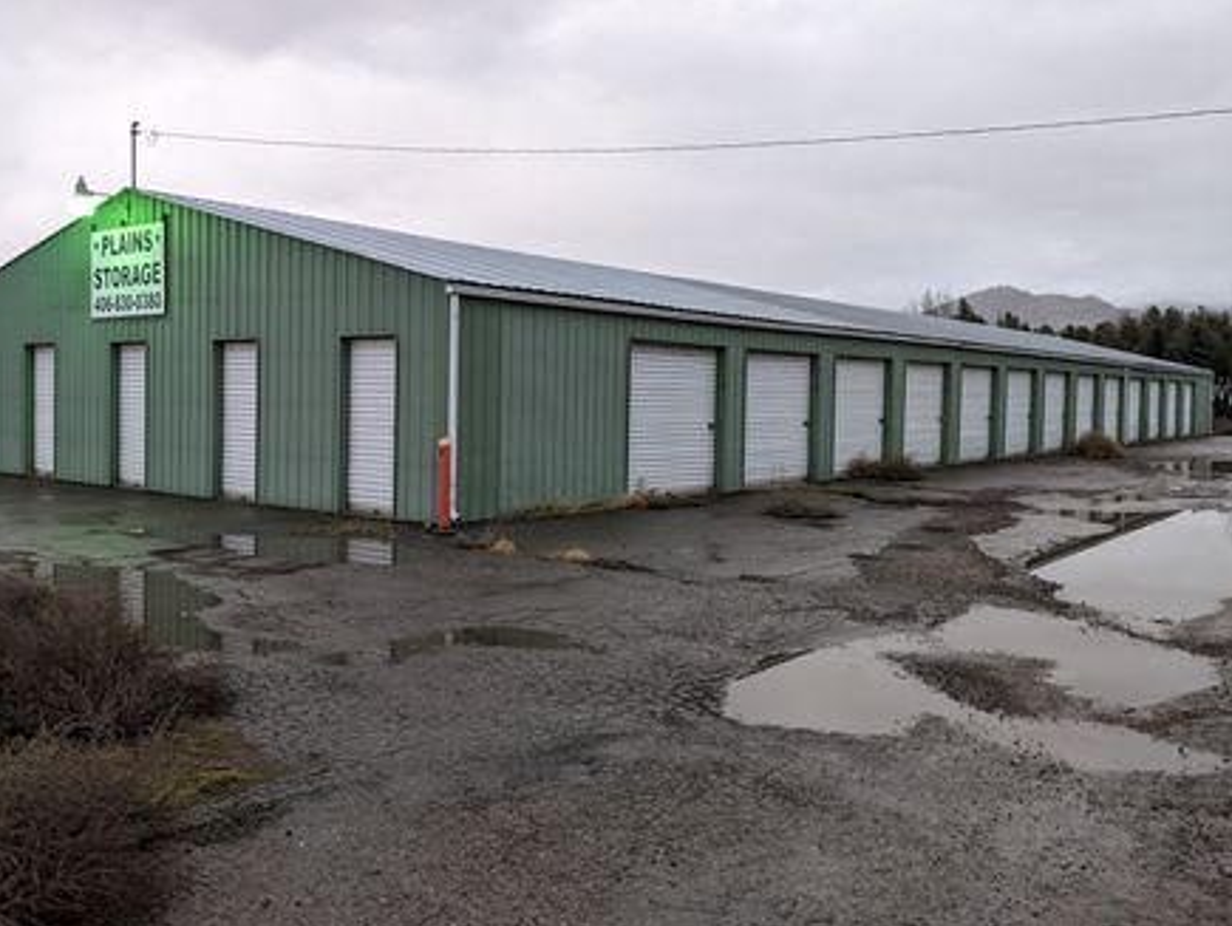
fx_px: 1104
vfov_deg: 45.5
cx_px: 586
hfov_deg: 58.3
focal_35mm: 31
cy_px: 429
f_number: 1.8
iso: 282
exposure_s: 1/120
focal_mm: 4.44
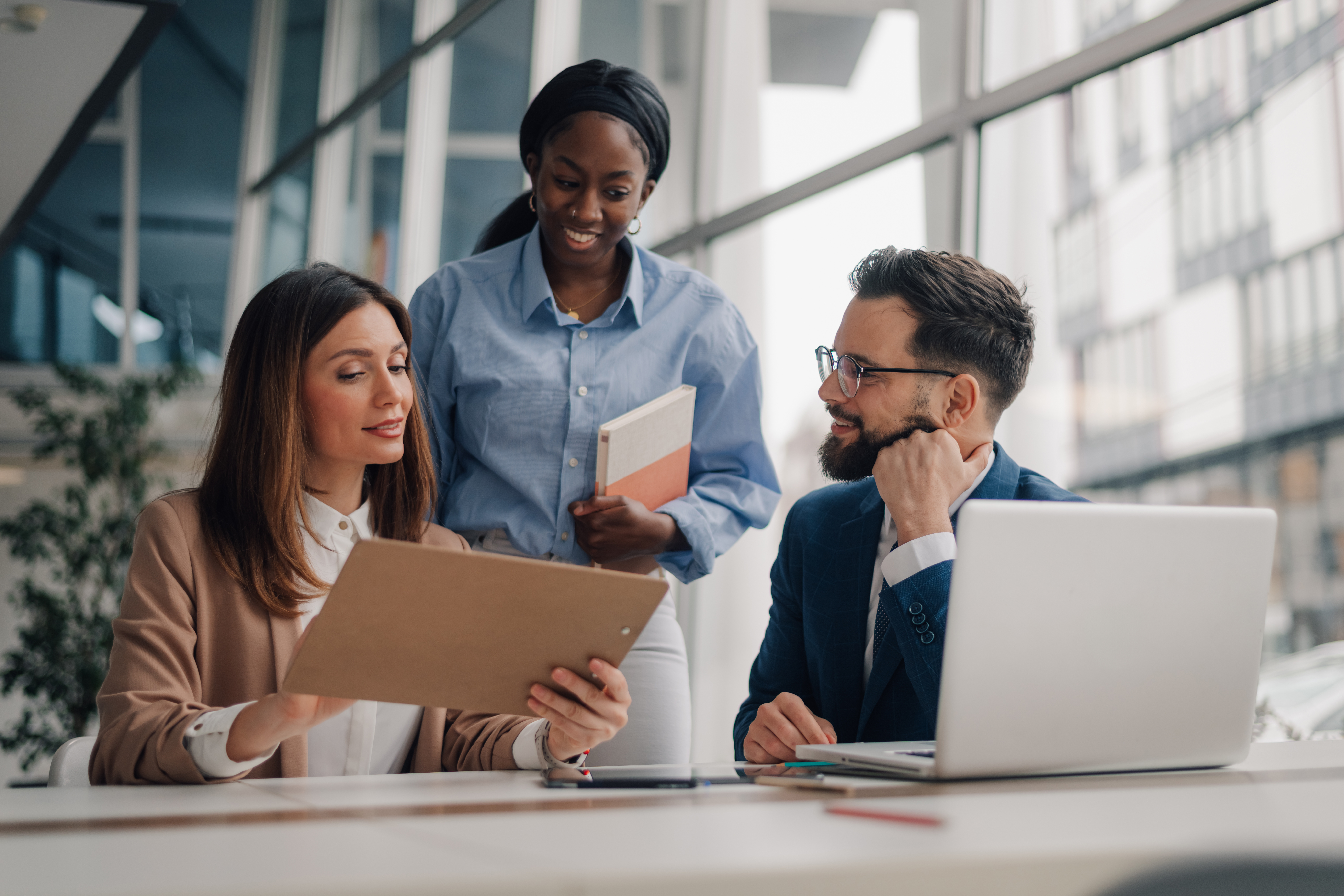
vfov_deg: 27.0
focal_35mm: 50
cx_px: 672
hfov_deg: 39.6
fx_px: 1866
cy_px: 448
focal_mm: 50
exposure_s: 1/640
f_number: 1.8
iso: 160
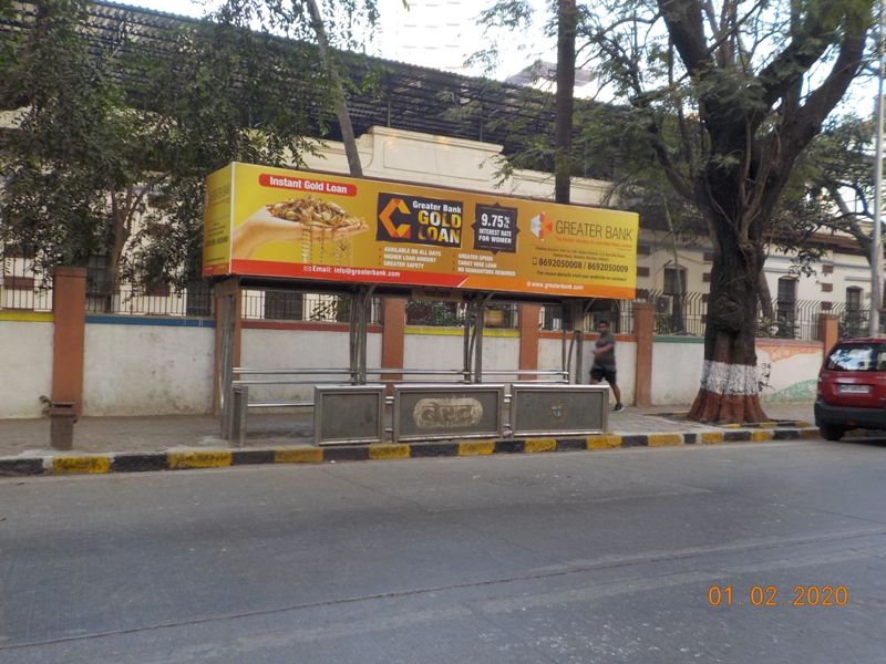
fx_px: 768
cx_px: 443
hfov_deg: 60.0
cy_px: 332
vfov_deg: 46.8
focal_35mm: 30
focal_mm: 4.1
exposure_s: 1/30
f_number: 3.3
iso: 125
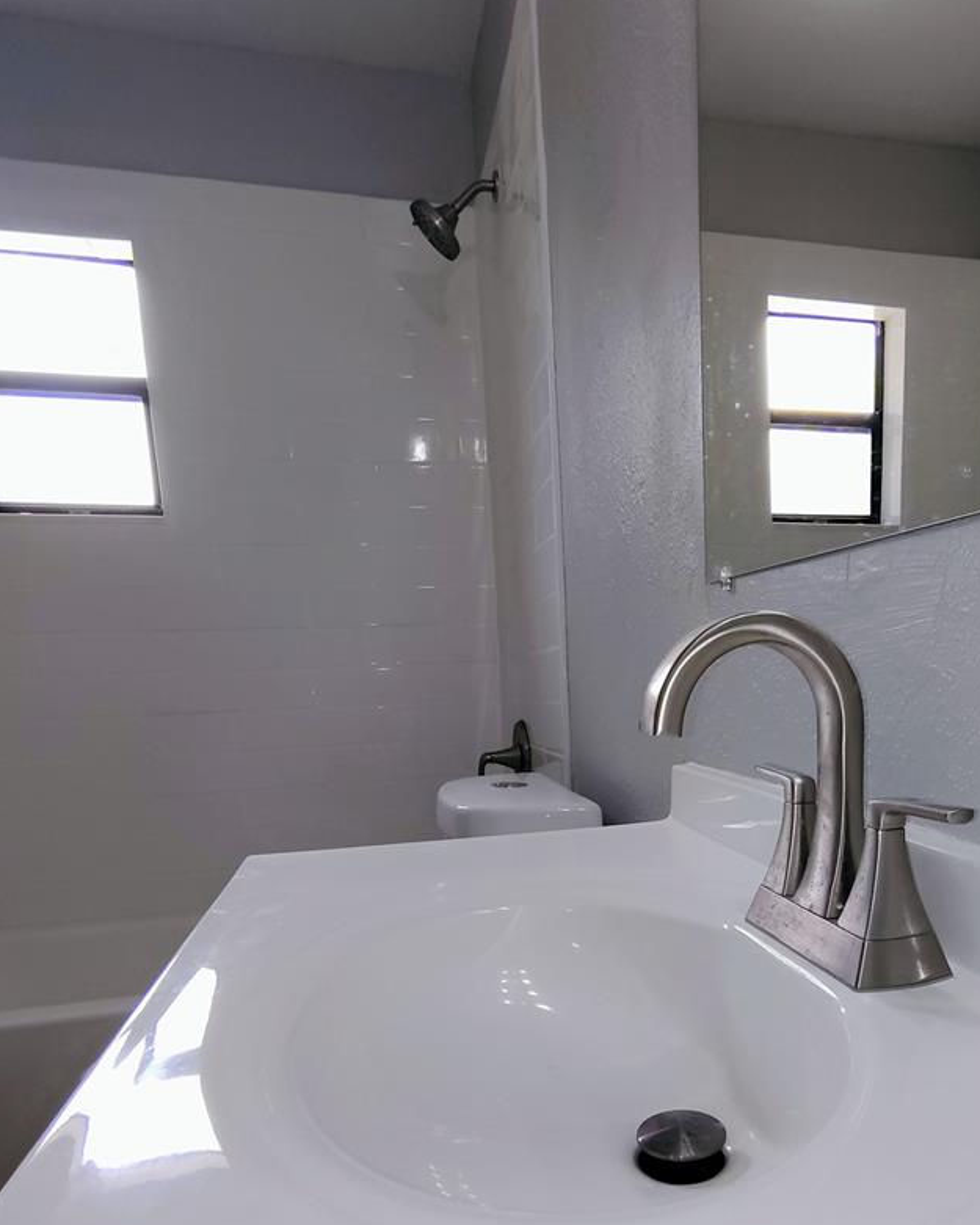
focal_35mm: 24
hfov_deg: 57.5
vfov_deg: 68.1
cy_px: 830
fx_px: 870
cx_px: 651
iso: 245
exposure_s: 1/120
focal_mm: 2.13
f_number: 2.2
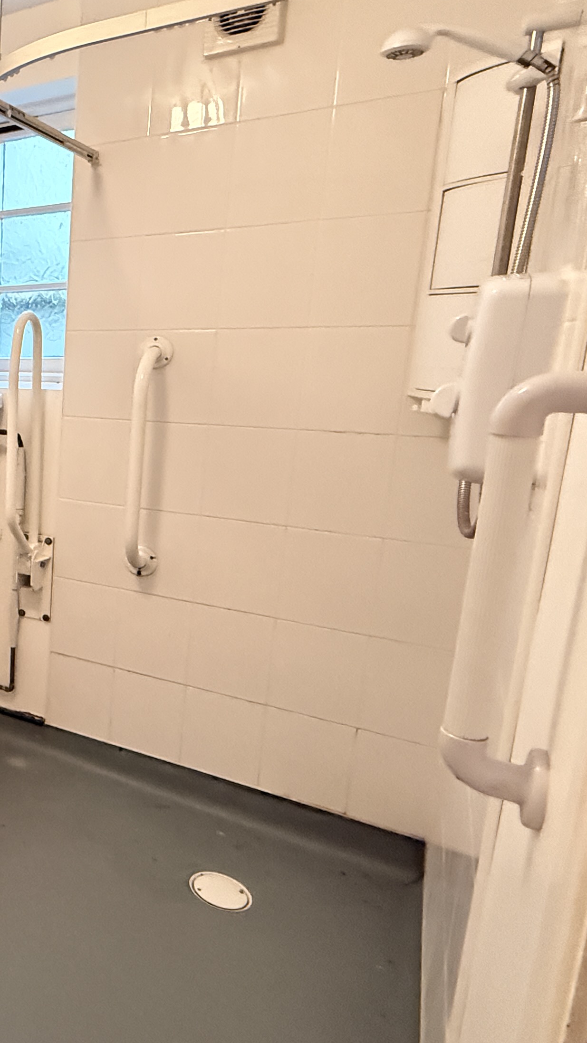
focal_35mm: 28
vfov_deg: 67.8
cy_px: 485
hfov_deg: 31.5
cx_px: -183
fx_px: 775
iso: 1000
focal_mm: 2.22
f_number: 2.2
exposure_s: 1/50
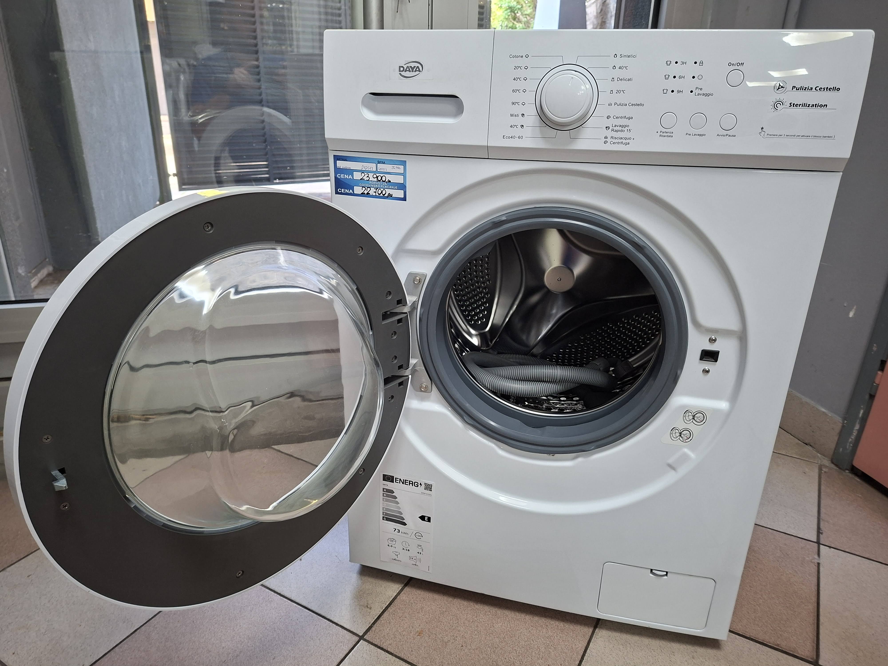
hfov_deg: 73.9
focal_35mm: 23
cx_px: 444
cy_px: 333
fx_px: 590
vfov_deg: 58.9
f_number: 1.8
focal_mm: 5.54
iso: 320
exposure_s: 1/50
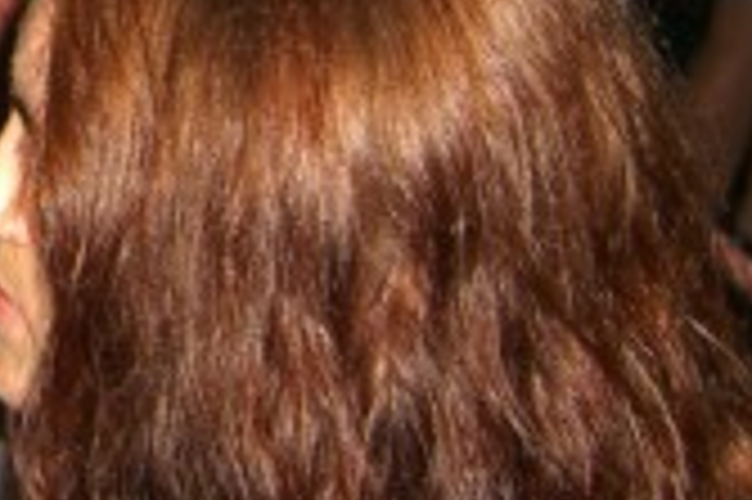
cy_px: -180
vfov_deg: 9.4
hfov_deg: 13.8
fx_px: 2963
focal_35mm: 142
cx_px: -297
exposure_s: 1/60
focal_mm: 7.9
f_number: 2.8
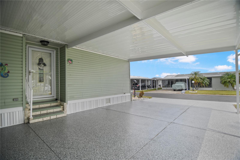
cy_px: 80
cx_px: 120
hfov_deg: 96.7
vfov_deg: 73.7
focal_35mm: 16
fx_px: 107
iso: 100
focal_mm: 11
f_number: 2.8
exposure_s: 1/200
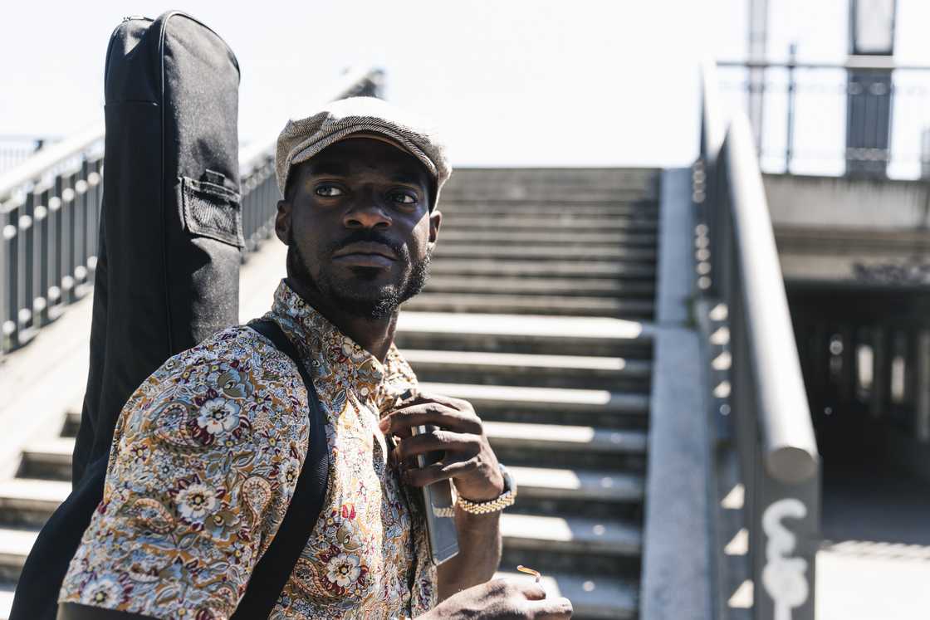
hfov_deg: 50.7
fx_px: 982
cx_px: 465
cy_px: 310
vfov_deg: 35.1
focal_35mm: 38
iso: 200
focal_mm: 38
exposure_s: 1/800
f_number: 2.8
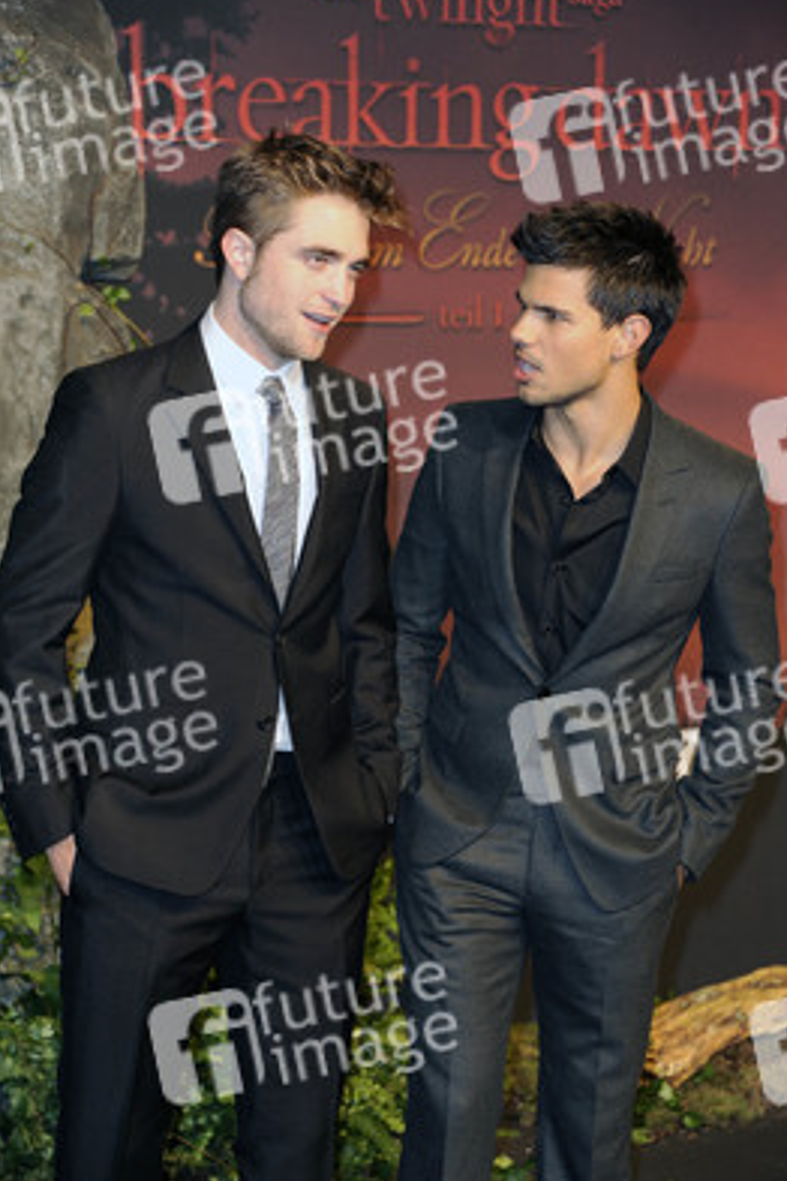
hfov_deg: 11.6
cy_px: 583
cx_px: 390
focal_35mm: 118
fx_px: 3869
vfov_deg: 17.3
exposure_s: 1/80
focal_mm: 116
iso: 640
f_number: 6.3
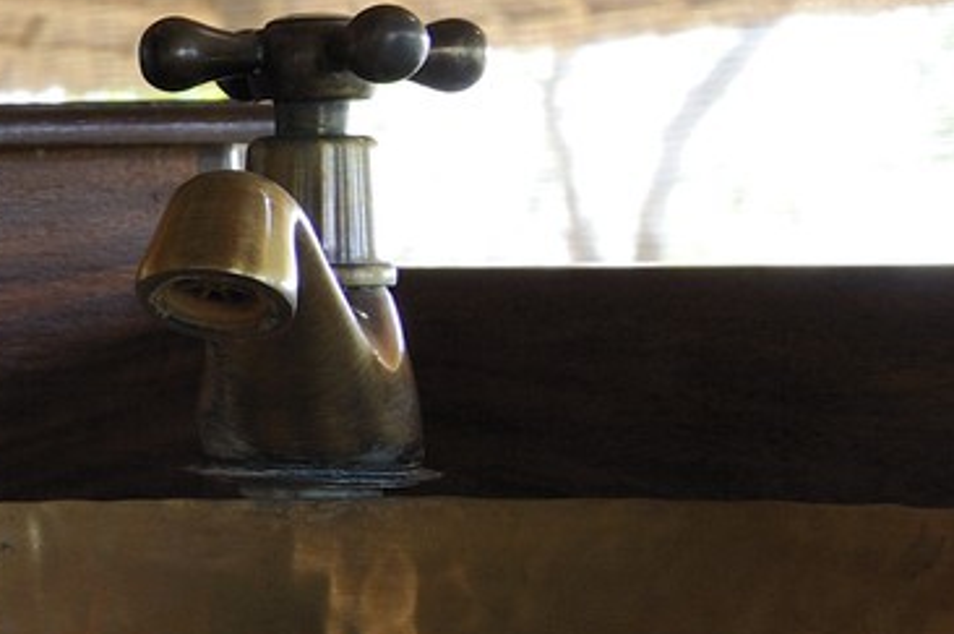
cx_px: -1123
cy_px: 308
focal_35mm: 105
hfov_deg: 14.8
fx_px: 2779
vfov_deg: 13.0
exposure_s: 1/5
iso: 400
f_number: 10
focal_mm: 24
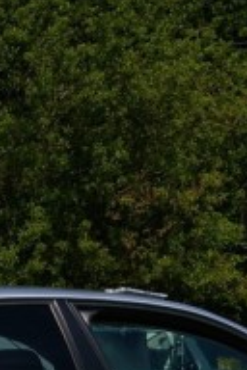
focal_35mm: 268
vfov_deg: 7.6
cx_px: -81
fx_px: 2759
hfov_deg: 5.1
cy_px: 463
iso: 200
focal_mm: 43
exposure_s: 1/350
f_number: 11
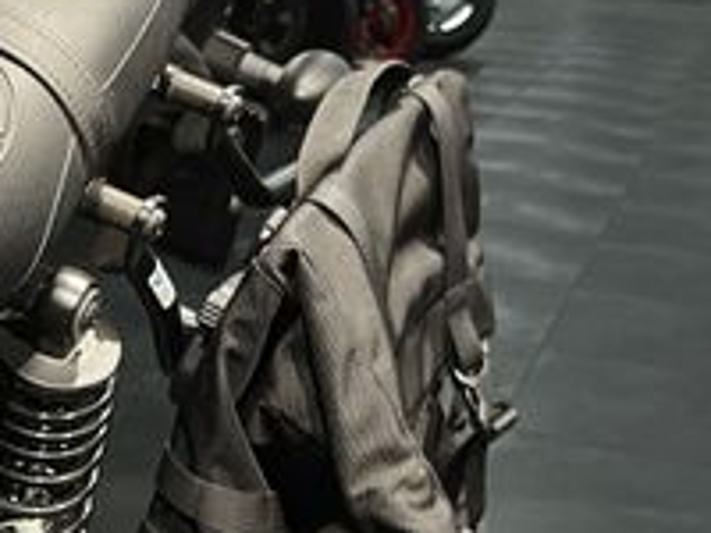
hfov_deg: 22.2
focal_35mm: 83
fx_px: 1705
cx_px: -85
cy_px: 291
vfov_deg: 17.8
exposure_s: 1/50
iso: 320
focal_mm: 5.1
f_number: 1.6
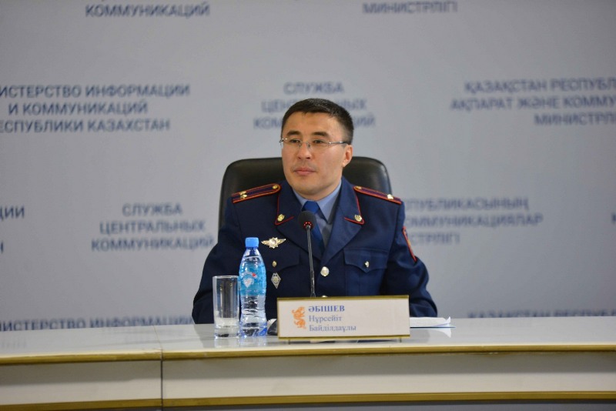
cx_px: 308
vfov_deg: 7.9
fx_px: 2995
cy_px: 206
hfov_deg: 11.7
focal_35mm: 175
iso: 1600
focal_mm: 175
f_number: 3.2
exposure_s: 1/200
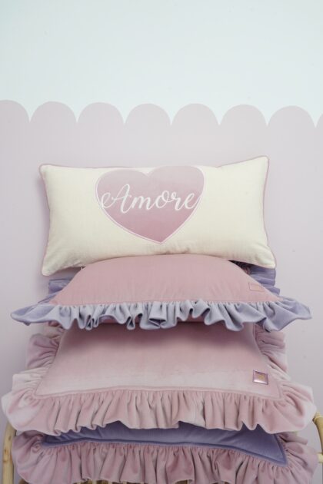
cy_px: 242
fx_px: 404
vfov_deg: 61.9
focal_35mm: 30
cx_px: 162
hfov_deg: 43.6
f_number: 16
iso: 1000
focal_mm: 30
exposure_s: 1/4
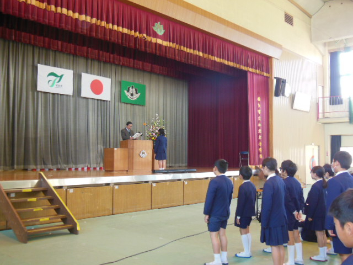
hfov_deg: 47.9
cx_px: 176
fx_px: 398
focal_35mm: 39
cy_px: 132
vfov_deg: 36.8
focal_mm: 6.9
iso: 400
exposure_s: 1/30
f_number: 4.1
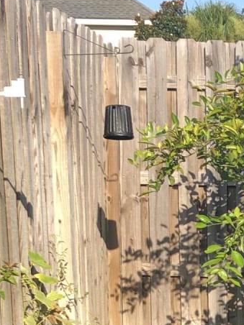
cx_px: 349
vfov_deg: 15.3
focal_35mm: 124
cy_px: 386
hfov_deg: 11.5
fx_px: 1165
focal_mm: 3.99
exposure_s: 1/787
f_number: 1.8
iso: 20
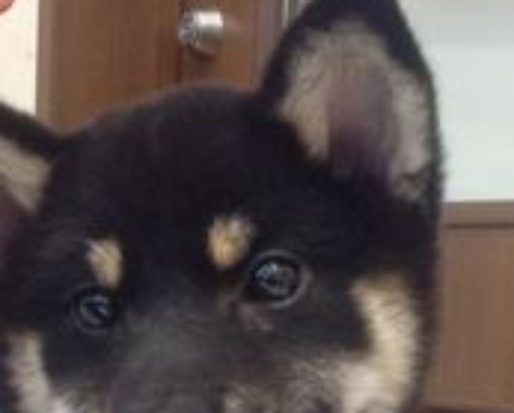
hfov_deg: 16.1
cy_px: 597
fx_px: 1798
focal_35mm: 118
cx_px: 452
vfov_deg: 12.5
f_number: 2.4
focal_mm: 4.28
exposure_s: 1/20
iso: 50
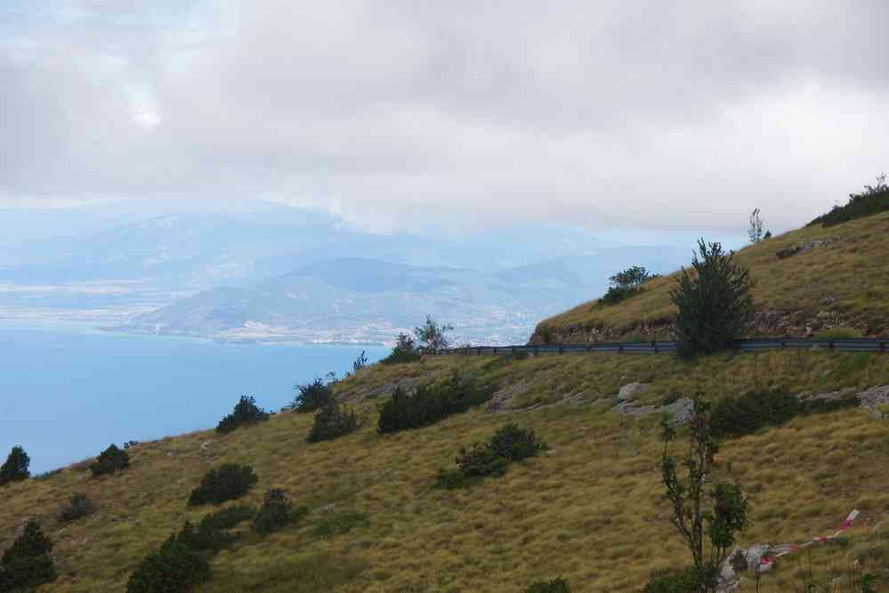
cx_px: 444
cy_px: 296
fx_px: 2593
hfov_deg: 19.5
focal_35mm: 105
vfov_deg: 13.0
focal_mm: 70
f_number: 9
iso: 200
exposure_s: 1/100
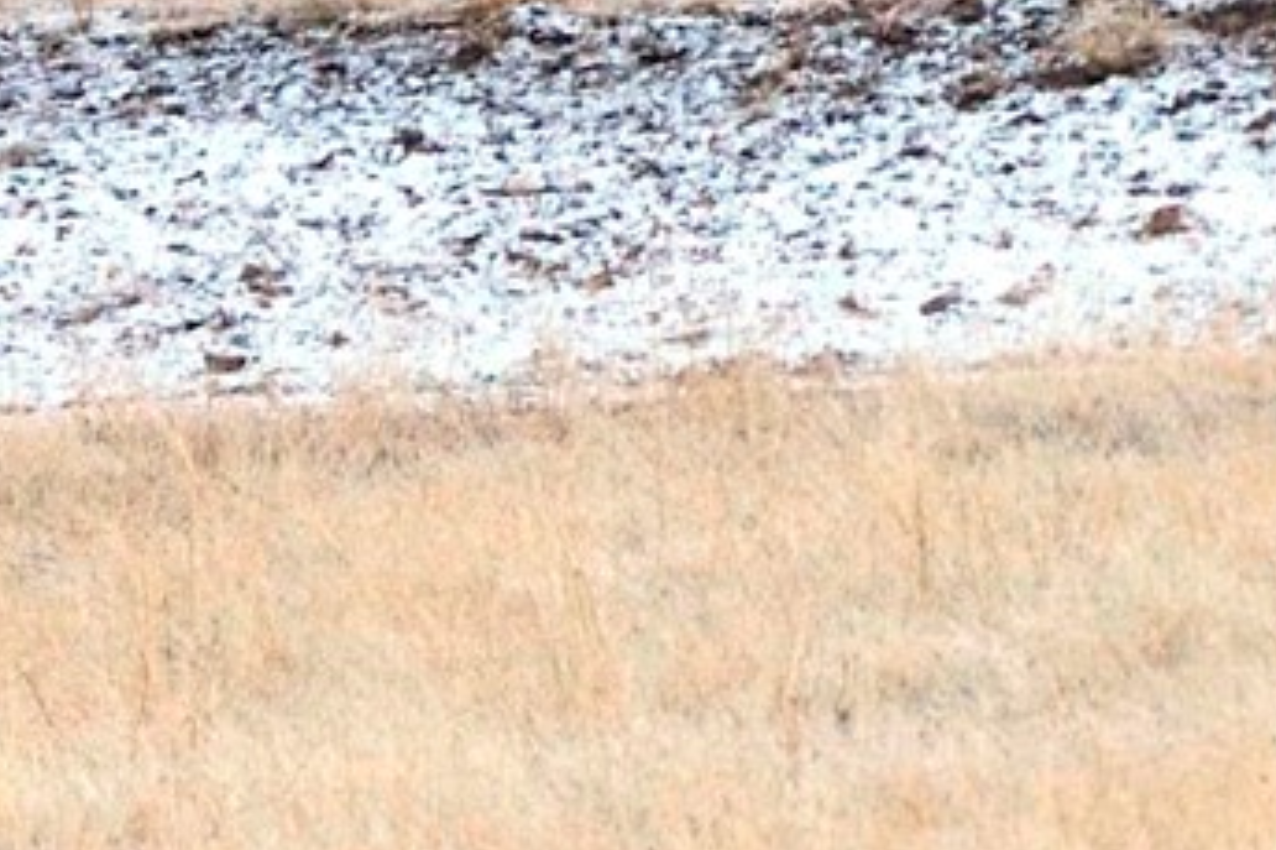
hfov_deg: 1.6
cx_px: 2396
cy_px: -1626
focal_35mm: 1265
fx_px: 44814
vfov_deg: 1.1
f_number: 5.6
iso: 1250
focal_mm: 200
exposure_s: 1/100
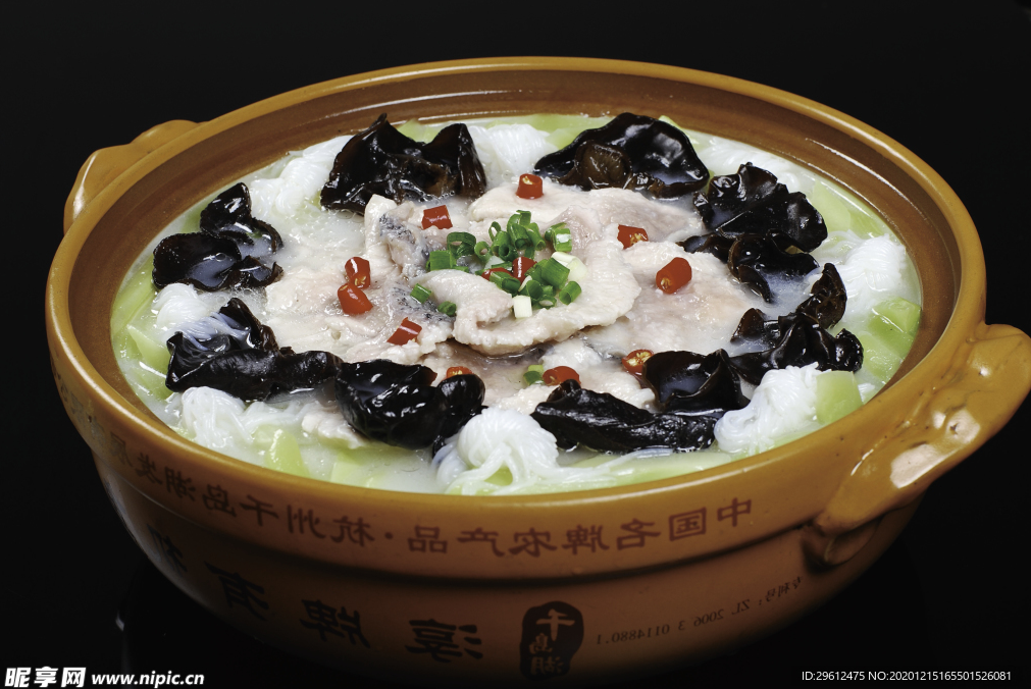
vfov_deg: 18.0
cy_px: 347
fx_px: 2178
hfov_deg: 26.6
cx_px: 511
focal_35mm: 76
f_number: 8
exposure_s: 1/160
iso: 100
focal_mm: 50
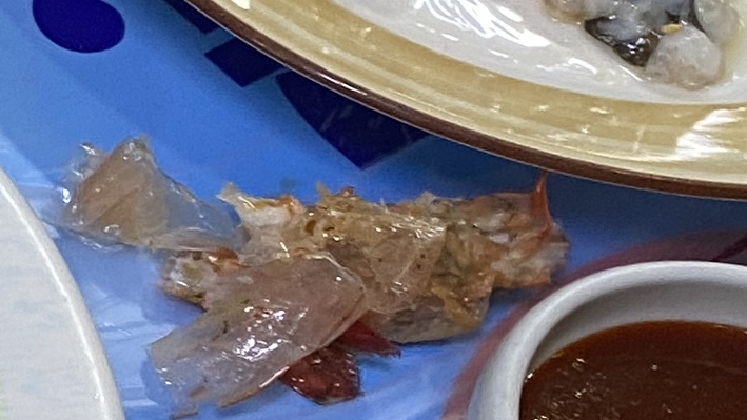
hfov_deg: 11.3
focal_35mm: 161
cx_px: -983
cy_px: 81
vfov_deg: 7.5
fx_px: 3189
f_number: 1.8
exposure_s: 1/60
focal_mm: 4.25
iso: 100
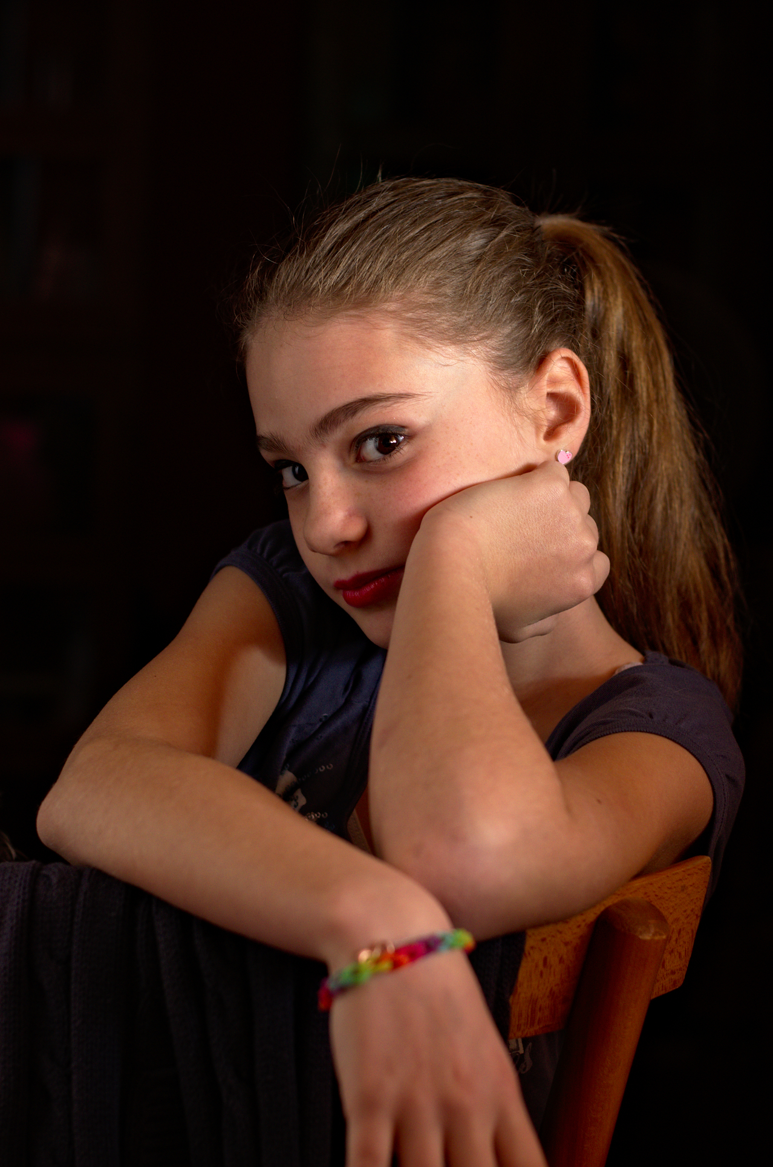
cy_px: 584
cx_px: 386
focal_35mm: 75
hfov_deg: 18.1
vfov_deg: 27.0
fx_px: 2426
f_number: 3.2
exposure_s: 1/60
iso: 400
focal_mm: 50
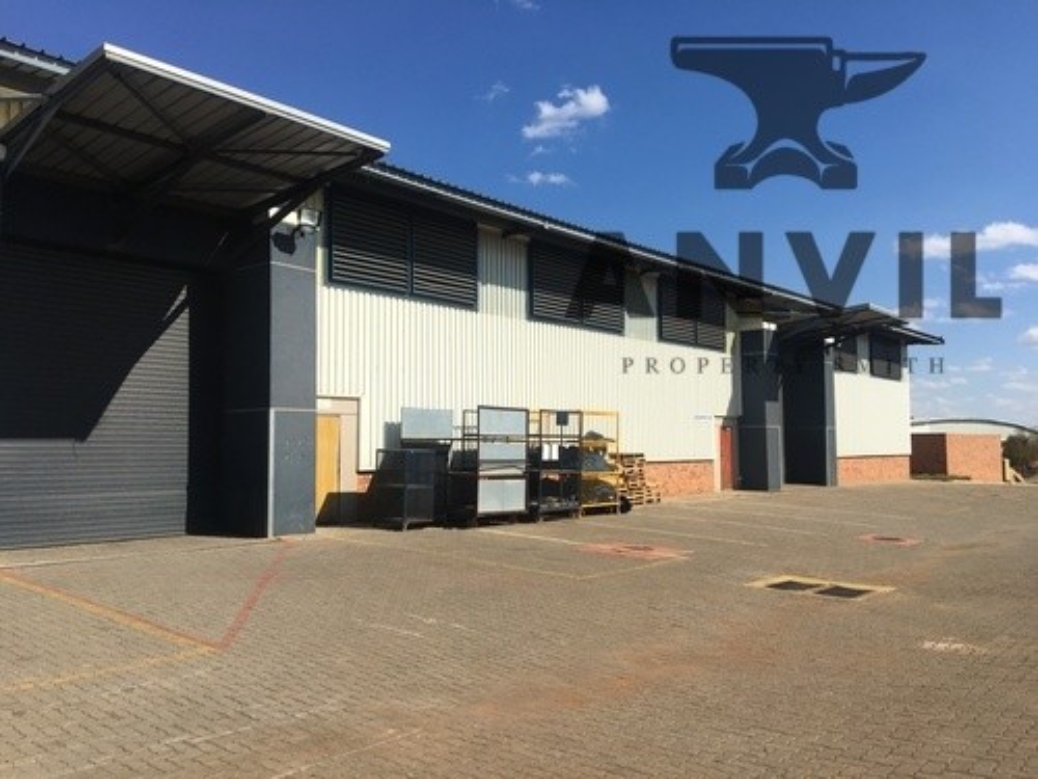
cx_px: 519
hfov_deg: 61.7
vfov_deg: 48.2
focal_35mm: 29
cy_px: 390
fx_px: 870
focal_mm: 4.15
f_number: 2.2
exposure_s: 1/2747
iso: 25
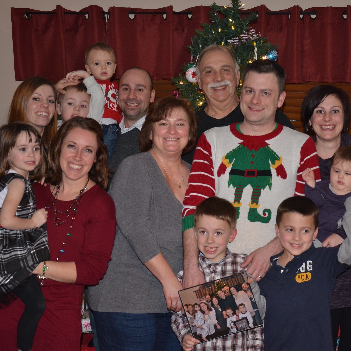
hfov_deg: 25.3
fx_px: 776
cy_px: 175
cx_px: 236
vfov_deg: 25.5
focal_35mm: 68
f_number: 4.5
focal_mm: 35
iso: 800
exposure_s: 1/60
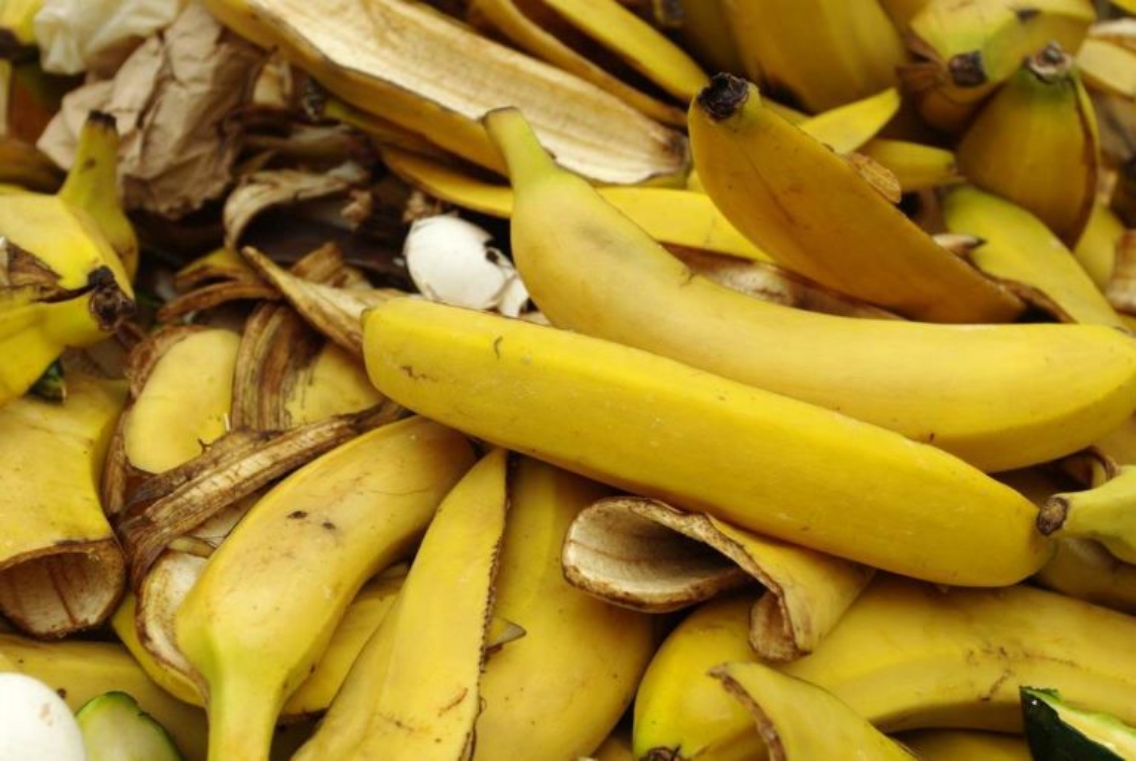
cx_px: 568
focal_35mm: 57
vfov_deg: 23.9
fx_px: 1802
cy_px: 380
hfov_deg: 35.0
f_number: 8
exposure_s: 1/125
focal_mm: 37.5
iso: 400
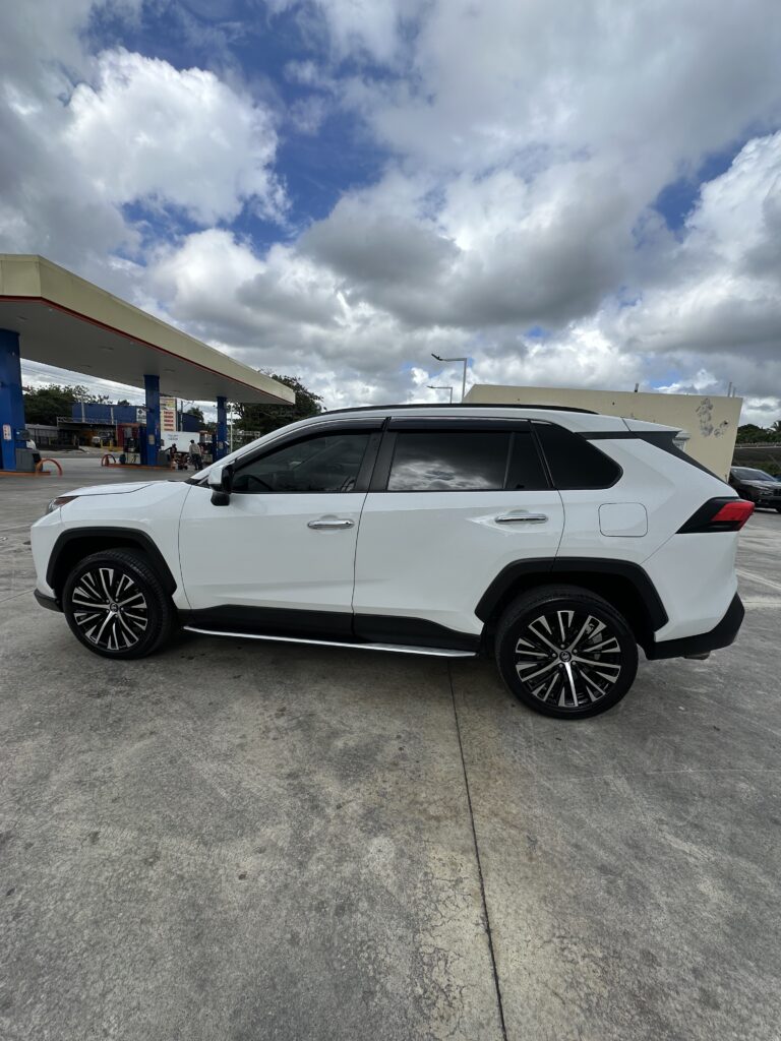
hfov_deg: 85.7
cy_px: 520
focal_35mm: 14
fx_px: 421
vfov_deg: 102.1
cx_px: 390
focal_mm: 2.22
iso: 50
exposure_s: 1/2053
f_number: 2.2
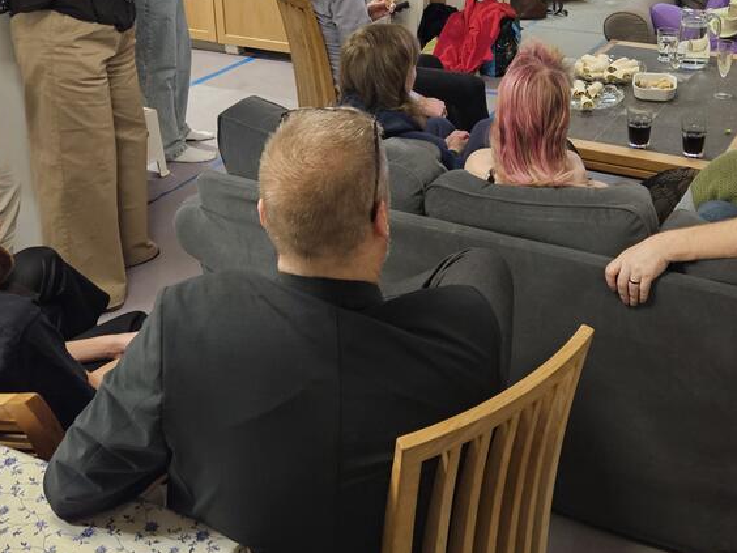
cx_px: 448
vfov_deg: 29.5
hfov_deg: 40.2
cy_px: 44
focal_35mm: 47
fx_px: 1001
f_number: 1.8
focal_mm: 5.4
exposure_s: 1/33.3
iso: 640
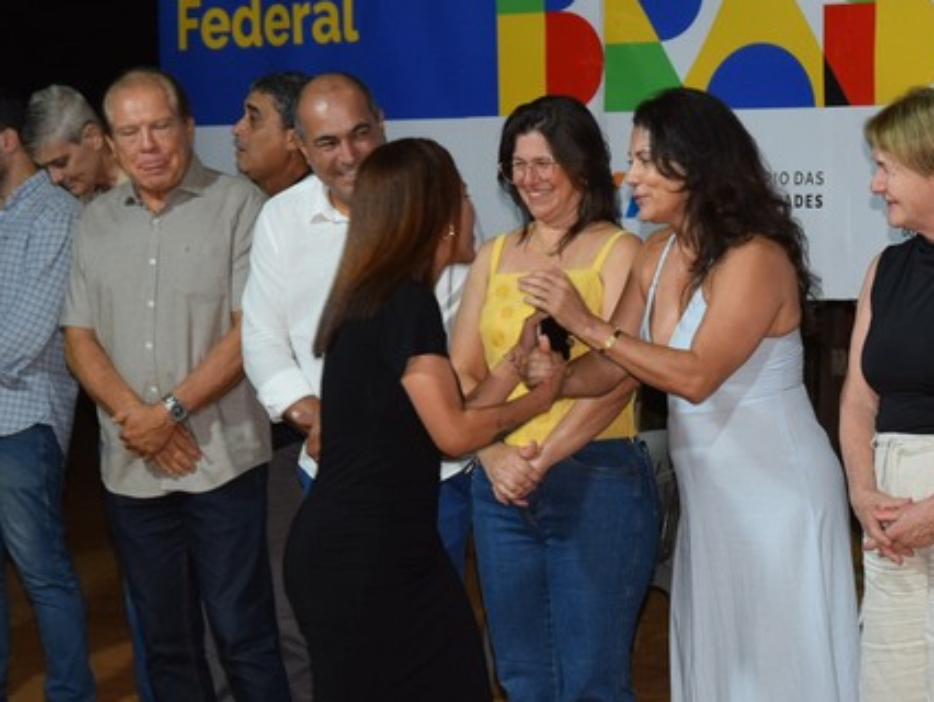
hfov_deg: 13.5
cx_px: 713
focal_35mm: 146
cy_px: 423
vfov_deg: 10.2
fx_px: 3942
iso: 800
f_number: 5
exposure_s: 1/100
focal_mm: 48
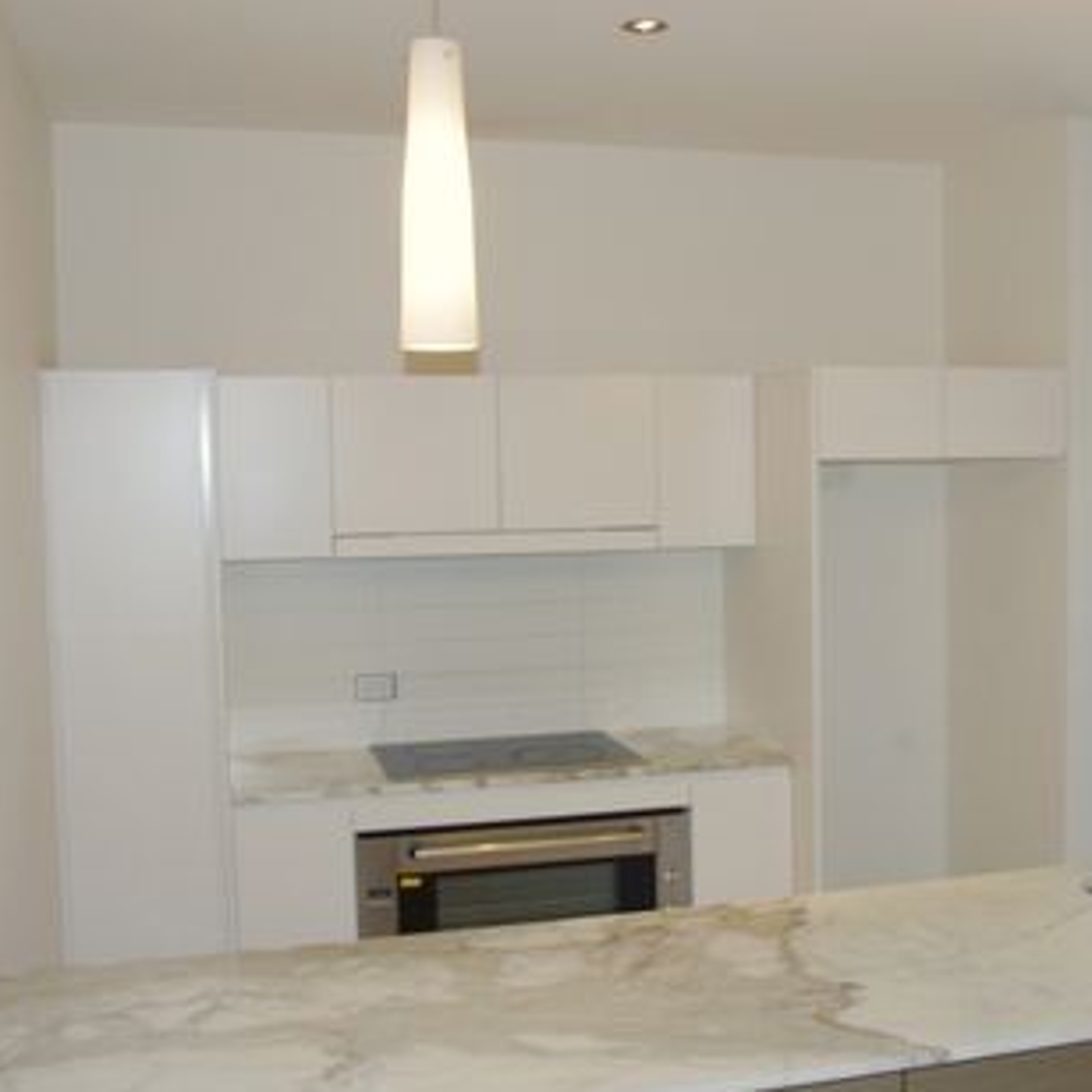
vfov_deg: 47.2
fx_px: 1249
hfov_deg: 46.8
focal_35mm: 35
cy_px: 544
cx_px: 681
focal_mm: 18
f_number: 8
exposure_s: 1/15
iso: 200
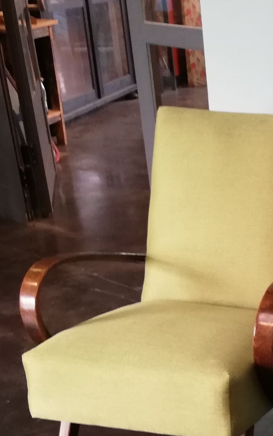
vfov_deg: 28.5
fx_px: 833
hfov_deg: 16.8
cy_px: 370
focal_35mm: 70
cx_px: 414
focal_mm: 3.81
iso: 320
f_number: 2.2
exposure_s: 1/33.3
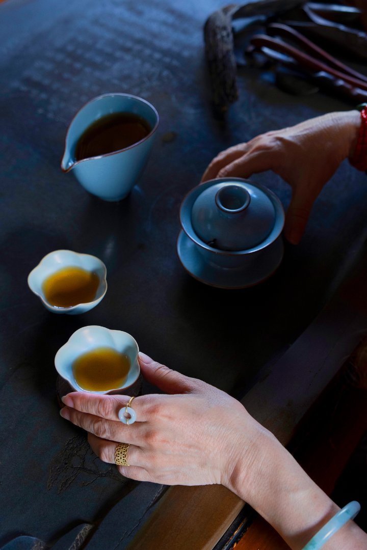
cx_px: 184
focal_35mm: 75
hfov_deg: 18.2
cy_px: 275
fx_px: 1147
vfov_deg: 27.0
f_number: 3.5
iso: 800
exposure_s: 1/200
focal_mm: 50
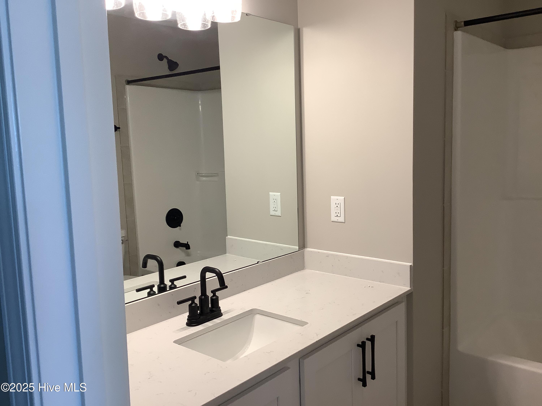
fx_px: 485
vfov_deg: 45.4
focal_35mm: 31
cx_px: 271
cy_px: 203
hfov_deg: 58.4
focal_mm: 3.3
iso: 64
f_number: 2.4
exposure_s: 1/60
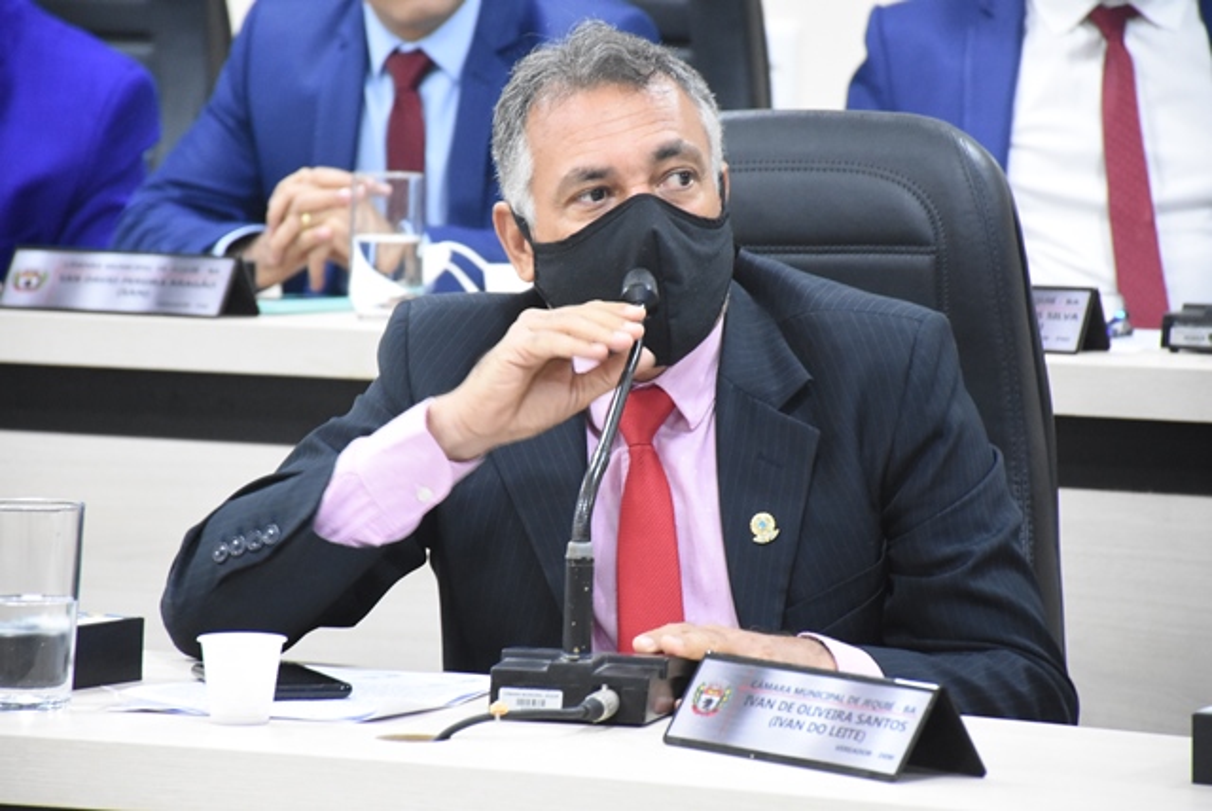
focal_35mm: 210
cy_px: 406
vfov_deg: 6.6
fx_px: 7076
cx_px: 606
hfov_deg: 9.8
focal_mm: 140
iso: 4000
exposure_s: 1/30
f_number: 5.6
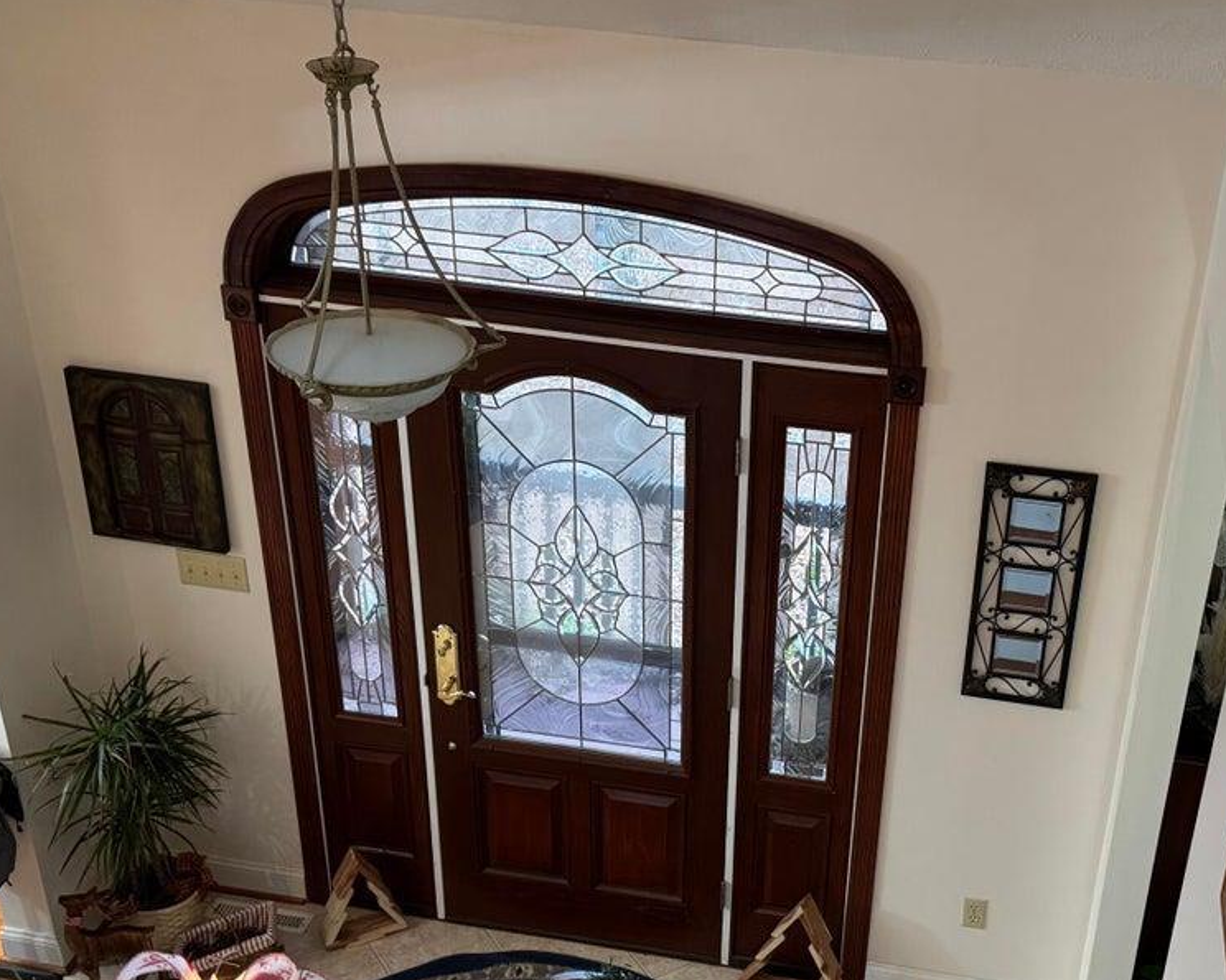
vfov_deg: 34.7
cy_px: 623
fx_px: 1560
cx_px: 790
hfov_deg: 42.5
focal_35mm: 43
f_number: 1.78
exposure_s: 1/60
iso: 400
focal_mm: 6.76
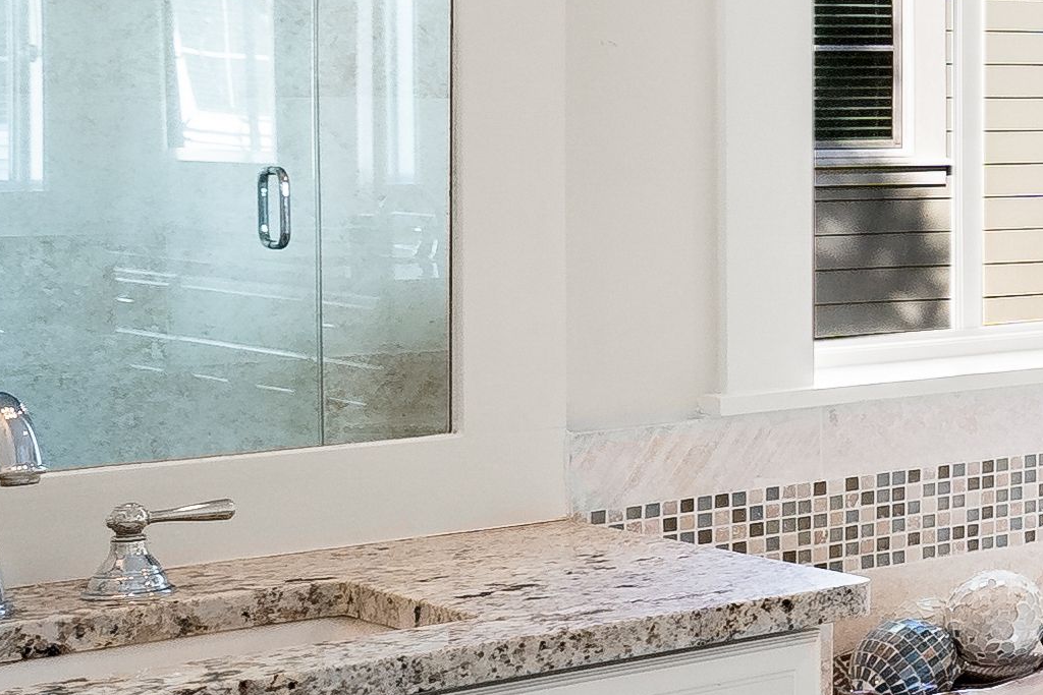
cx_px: 2082
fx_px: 2495
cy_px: 104
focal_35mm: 86
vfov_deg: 15.7
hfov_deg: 17.2
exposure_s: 1/5
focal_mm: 14.7
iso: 640
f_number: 8
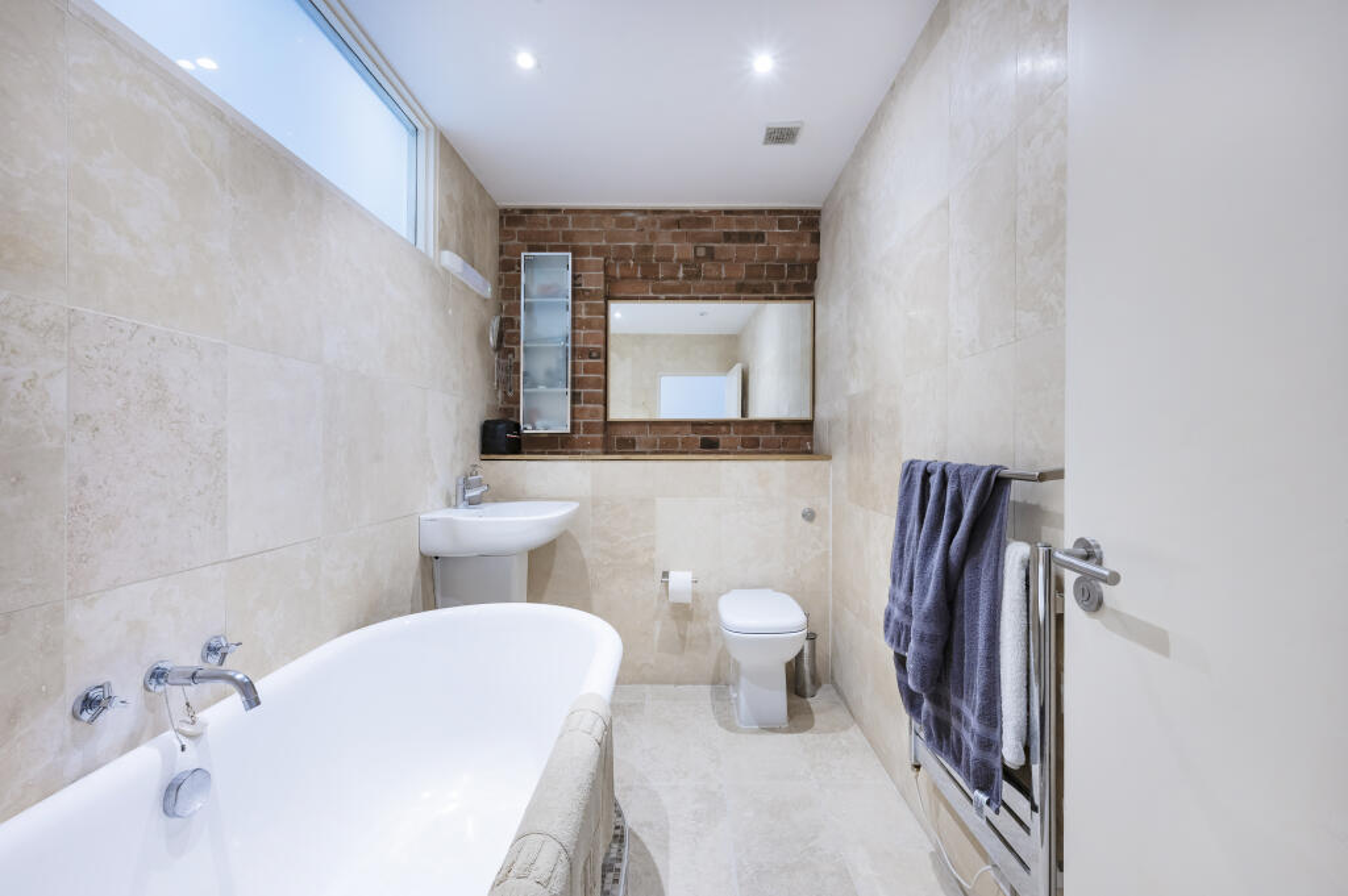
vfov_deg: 81.1
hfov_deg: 104.3
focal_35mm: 14
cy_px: 448
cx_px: 674
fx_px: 524
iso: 400
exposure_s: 1/4
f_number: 10
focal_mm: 14
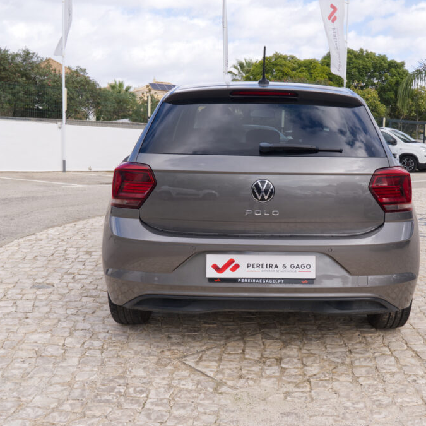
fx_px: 557
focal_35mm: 40
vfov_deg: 41.9
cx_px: 264
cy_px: 215
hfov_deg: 41.6
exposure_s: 1/125
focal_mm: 20.9
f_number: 8
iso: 160
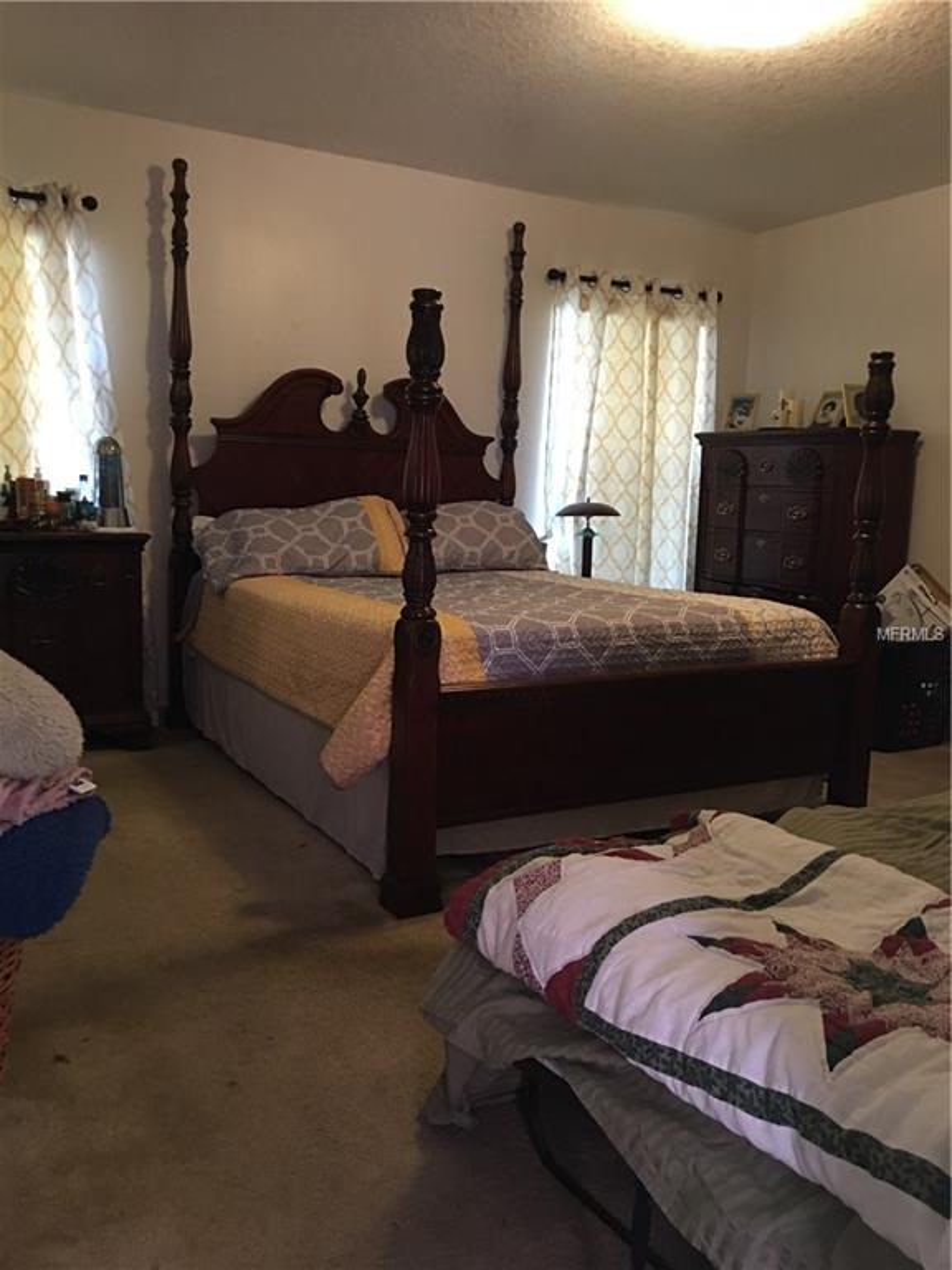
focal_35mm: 29
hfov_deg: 48.2
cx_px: 476
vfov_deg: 61.7
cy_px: 635
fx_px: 1063
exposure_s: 1/4
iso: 64
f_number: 2.2
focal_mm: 4.15
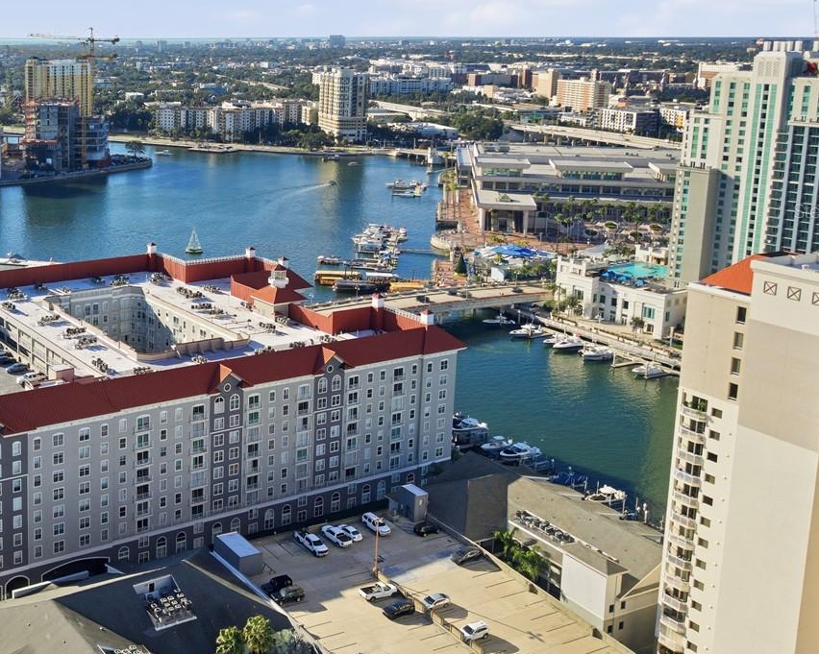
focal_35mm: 44
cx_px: 115
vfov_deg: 33.8
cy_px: 210
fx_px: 1066
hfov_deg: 39.6
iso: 100
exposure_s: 1/4000
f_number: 1.8
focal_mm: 8.7
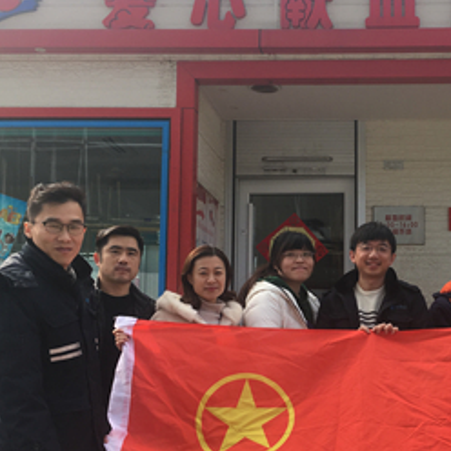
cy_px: 282
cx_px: 370
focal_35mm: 55
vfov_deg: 31.0
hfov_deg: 30.2
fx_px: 811
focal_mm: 4.15
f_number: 2.2
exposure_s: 1/561
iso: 25
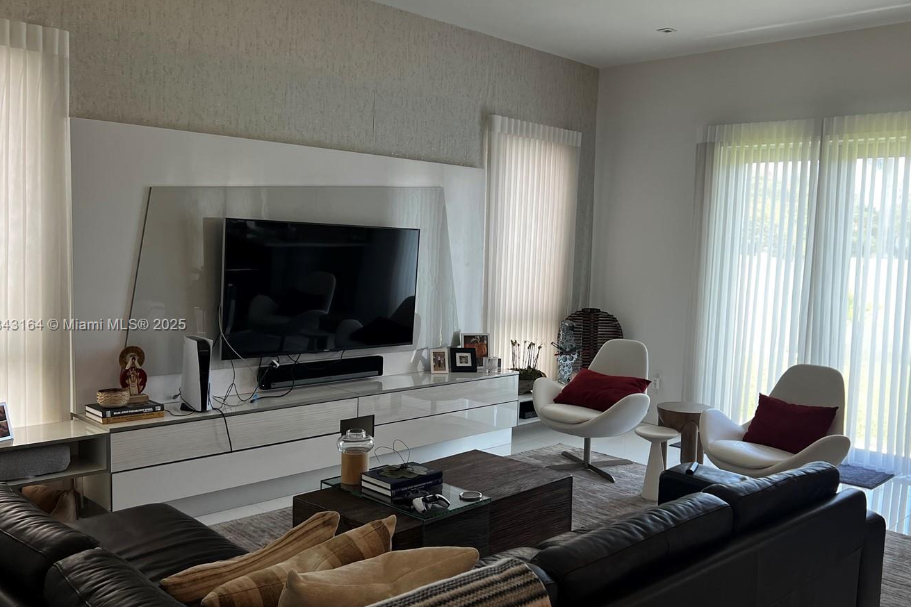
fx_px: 835
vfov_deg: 39.9
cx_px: 520
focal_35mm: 33
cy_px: 326
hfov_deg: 57.0
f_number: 1.5
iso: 100
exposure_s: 1/111
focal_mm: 5.7
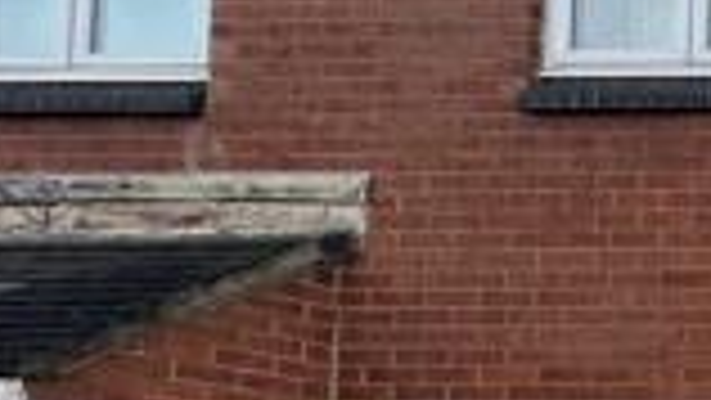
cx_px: 2124
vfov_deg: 11.7
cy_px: 593
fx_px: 1867
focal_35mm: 99
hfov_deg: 11.6
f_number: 2.2
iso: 40
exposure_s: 1/156
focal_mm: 2.22
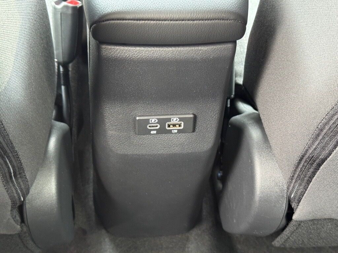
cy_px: 126
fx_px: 469
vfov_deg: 30.3
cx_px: 169
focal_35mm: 48
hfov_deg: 39.7
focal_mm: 6.76
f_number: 1.78
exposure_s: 1/40
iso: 400
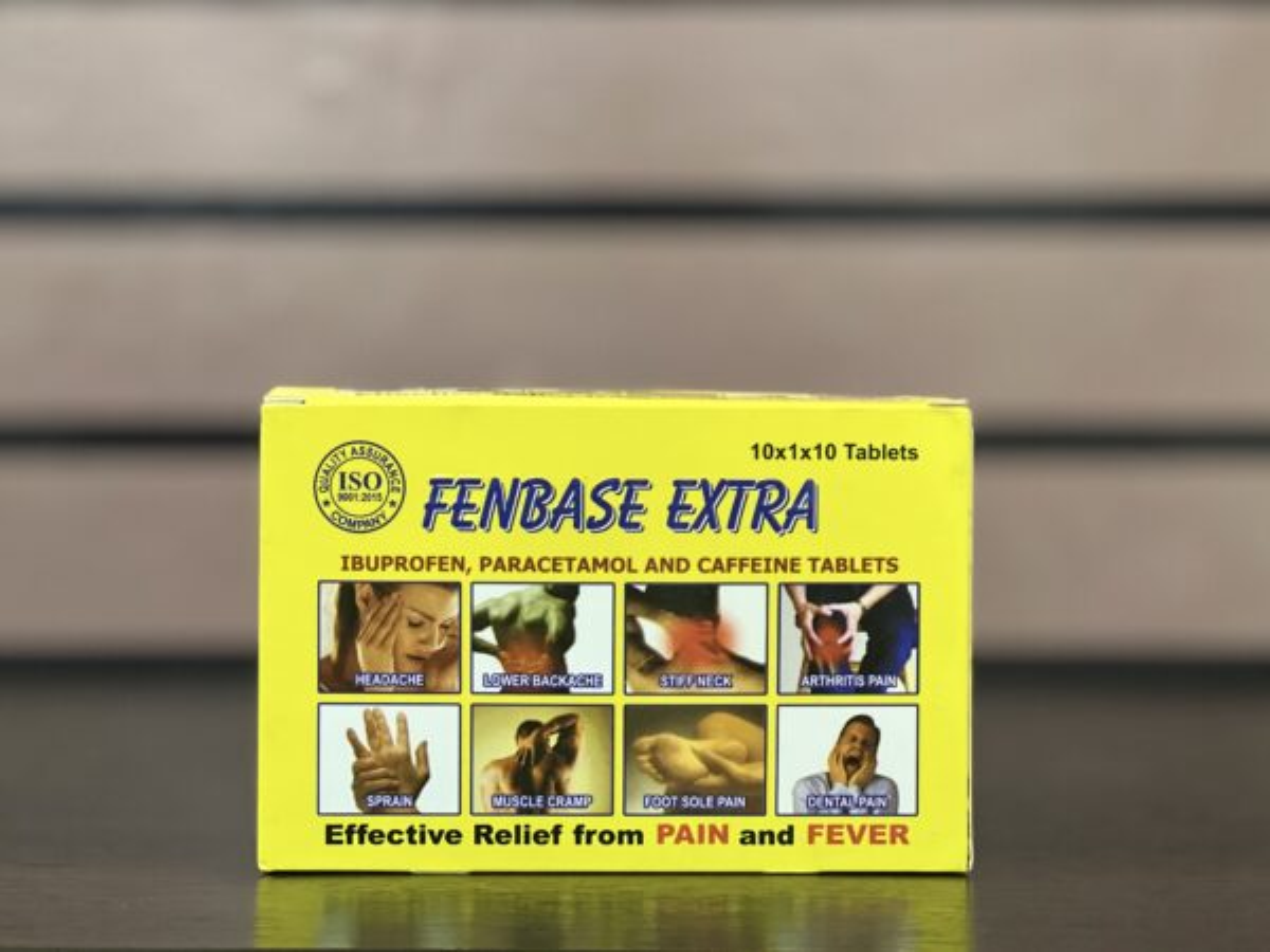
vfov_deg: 19.1
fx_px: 2825
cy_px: 476
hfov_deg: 25.3
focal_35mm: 77
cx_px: 635
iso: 400
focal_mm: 9
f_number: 2.8
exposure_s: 1/20
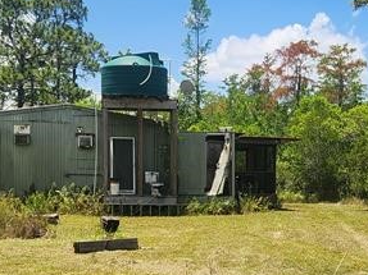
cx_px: 240
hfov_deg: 23.8
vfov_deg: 17.9
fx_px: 871
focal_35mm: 82
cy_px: 206
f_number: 1.8
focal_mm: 5.4
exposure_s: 1/1493
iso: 20
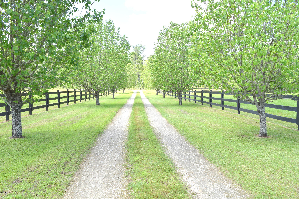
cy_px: 100
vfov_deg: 47.9
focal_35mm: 27
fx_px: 224
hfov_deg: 67.4
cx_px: 150
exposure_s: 1/320
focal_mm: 18
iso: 200
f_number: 9
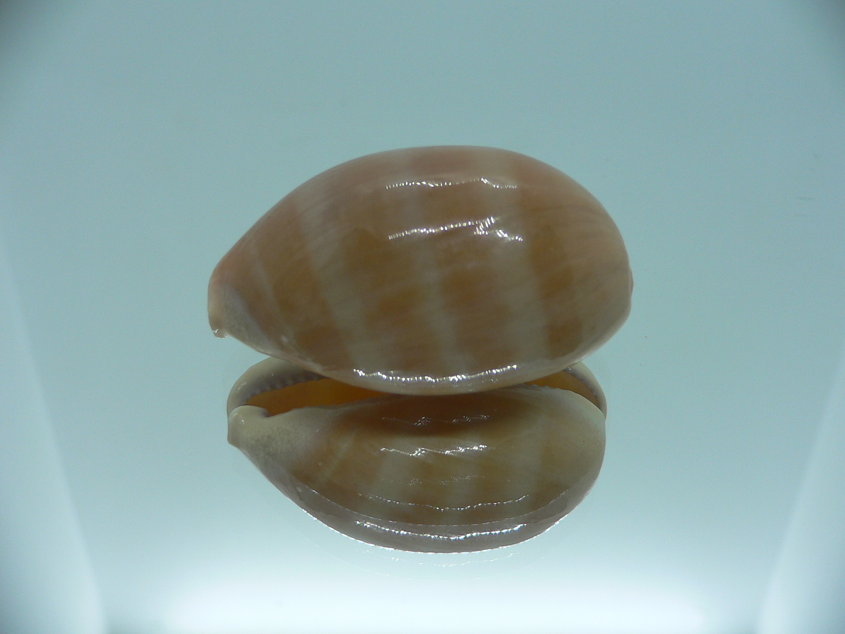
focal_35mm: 35
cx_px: 422
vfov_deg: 40.7
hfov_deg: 52.6
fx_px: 854
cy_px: 317
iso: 80
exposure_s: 1/60
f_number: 2.8
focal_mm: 4.6
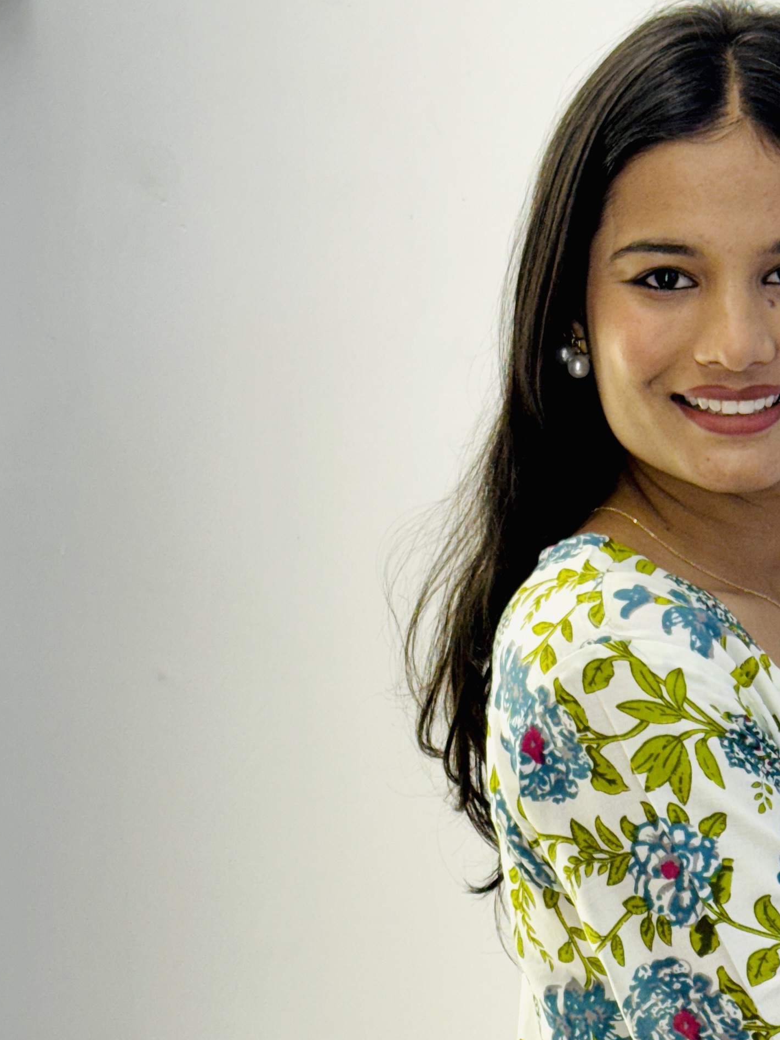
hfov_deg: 14.3
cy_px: 823
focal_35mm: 102
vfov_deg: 19.1
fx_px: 3064
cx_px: 768
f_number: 1.78
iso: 50
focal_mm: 6.76
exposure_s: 1/142
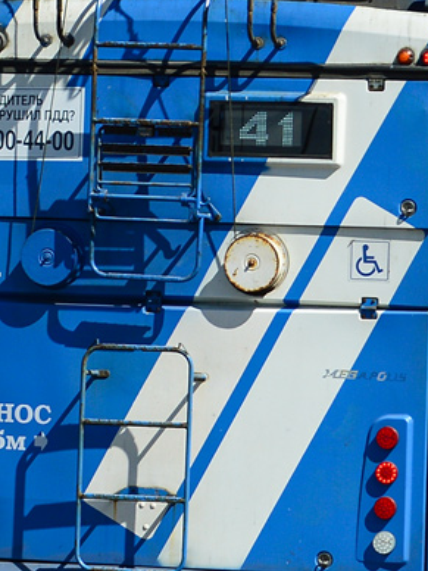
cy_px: 160
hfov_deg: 6.7
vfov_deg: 8.9
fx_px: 3676
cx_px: 374
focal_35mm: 223
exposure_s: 1/640
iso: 100
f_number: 6.3
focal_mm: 40
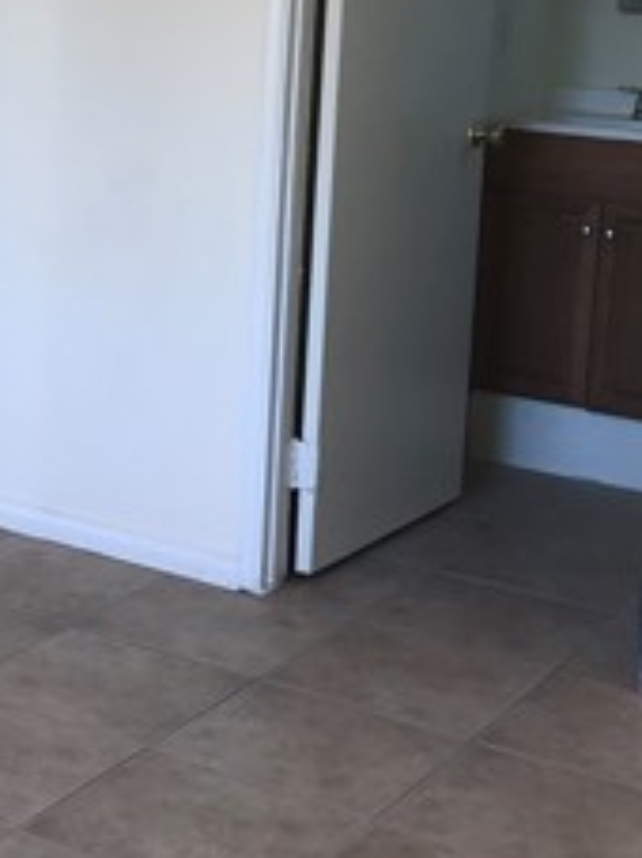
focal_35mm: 79
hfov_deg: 17.5
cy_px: 204
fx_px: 1955
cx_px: -200
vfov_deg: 24.4
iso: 20
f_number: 1.8
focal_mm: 3.99
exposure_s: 1/60
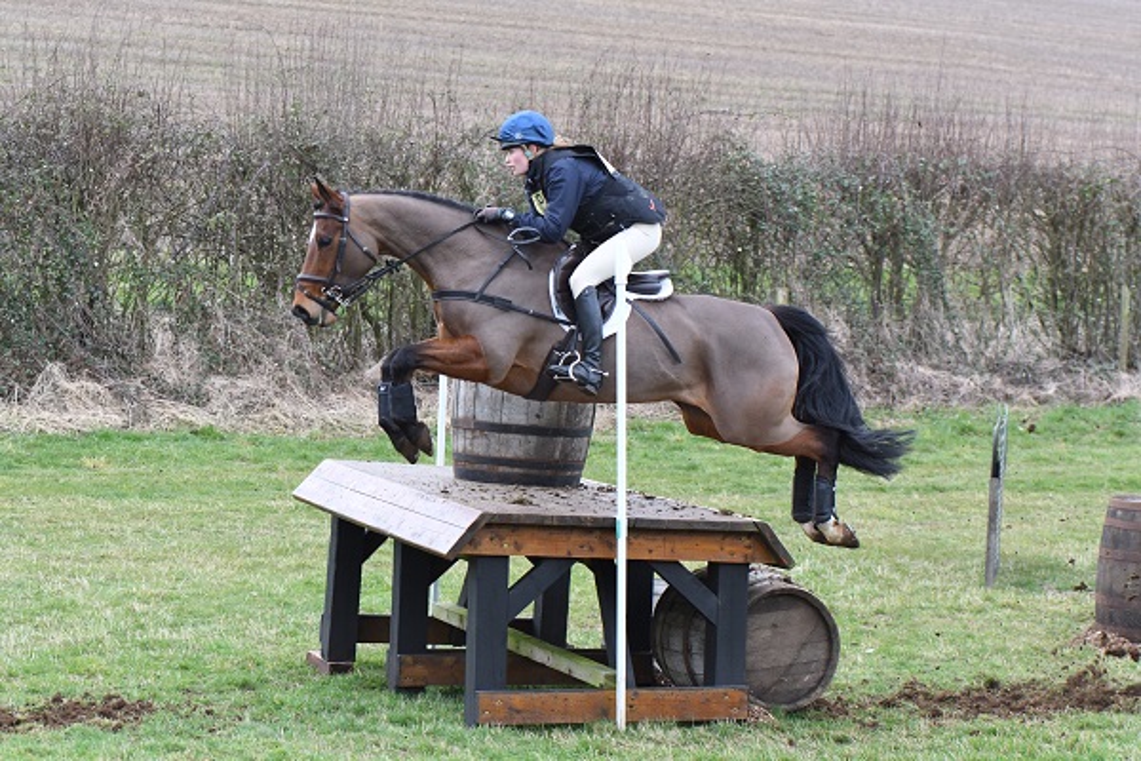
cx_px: 570
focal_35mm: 105
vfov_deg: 13.0
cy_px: 380
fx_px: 3328
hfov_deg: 19.5
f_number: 4
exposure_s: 1/1000
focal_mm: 70
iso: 1000
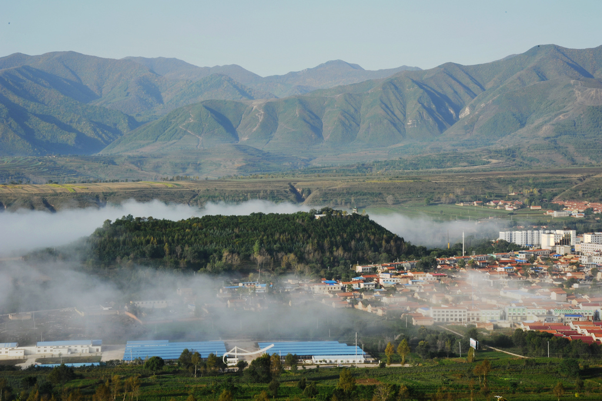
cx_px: 301
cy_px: 200
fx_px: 1253
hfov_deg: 27.0
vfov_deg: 18.2
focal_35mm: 75
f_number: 22
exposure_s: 1/40
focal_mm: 75
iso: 200
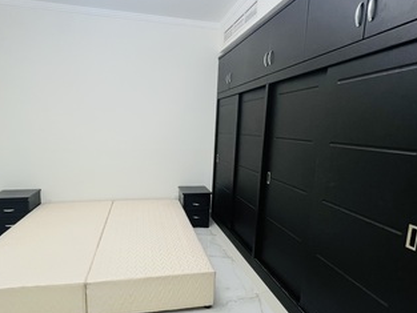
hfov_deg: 84.3
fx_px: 229
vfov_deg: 68.7
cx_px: 186
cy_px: 166
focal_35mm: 19
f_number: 1.8
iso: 320
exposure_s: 1/60
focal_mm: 1.57
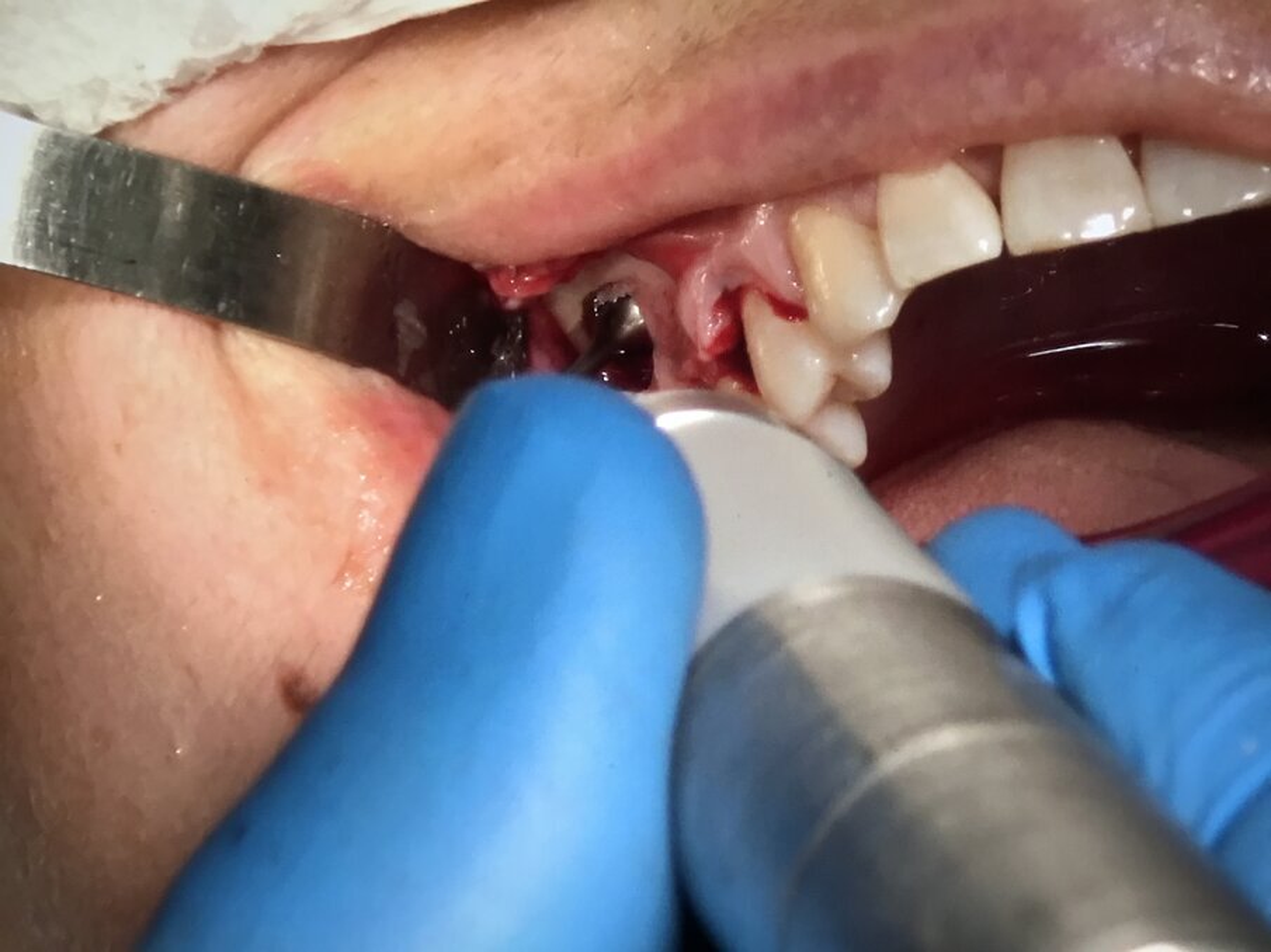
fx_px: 1028
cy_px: 476
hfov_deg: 63.5
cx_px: 636
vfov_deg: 49.7
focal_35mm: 28
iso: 40
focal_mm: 3.99
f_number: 1.8
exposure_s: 1/17
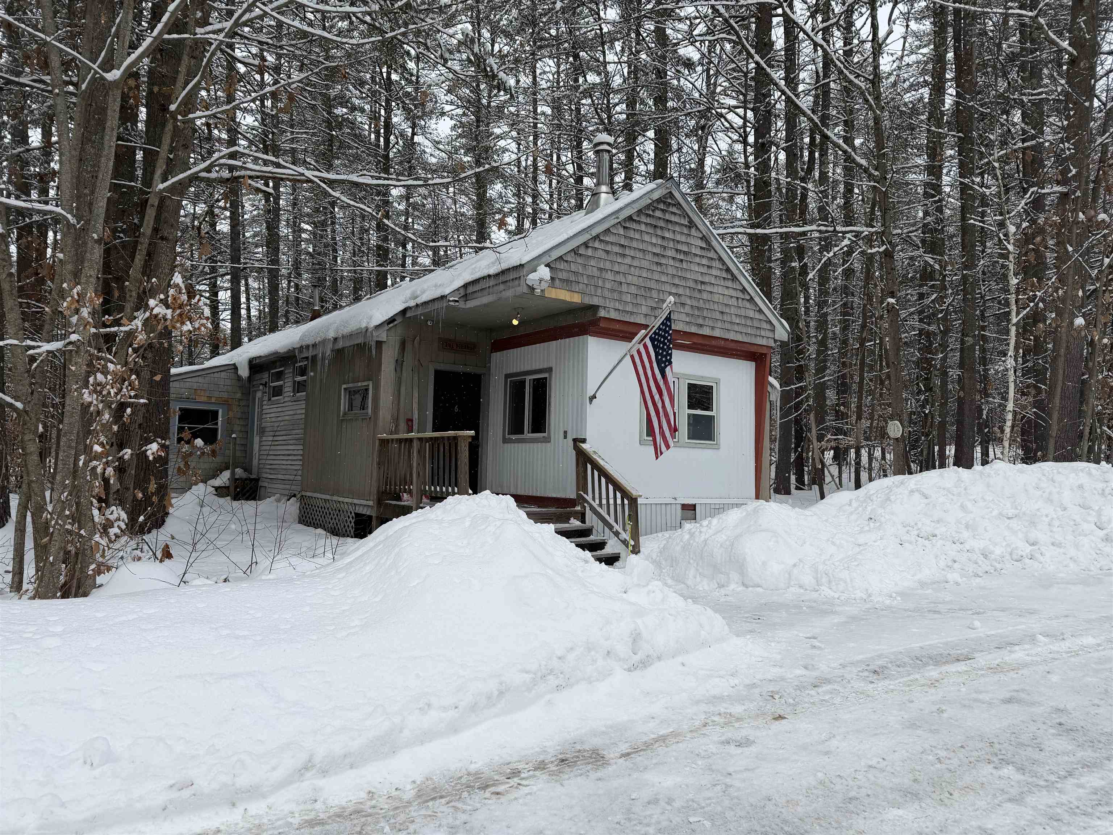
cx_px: 556
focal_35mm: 24
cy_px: 418
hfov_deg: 71.6
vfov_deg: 56.8
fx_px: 772
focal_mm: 6.76
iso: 80
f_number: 1.78
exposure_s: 1/2703
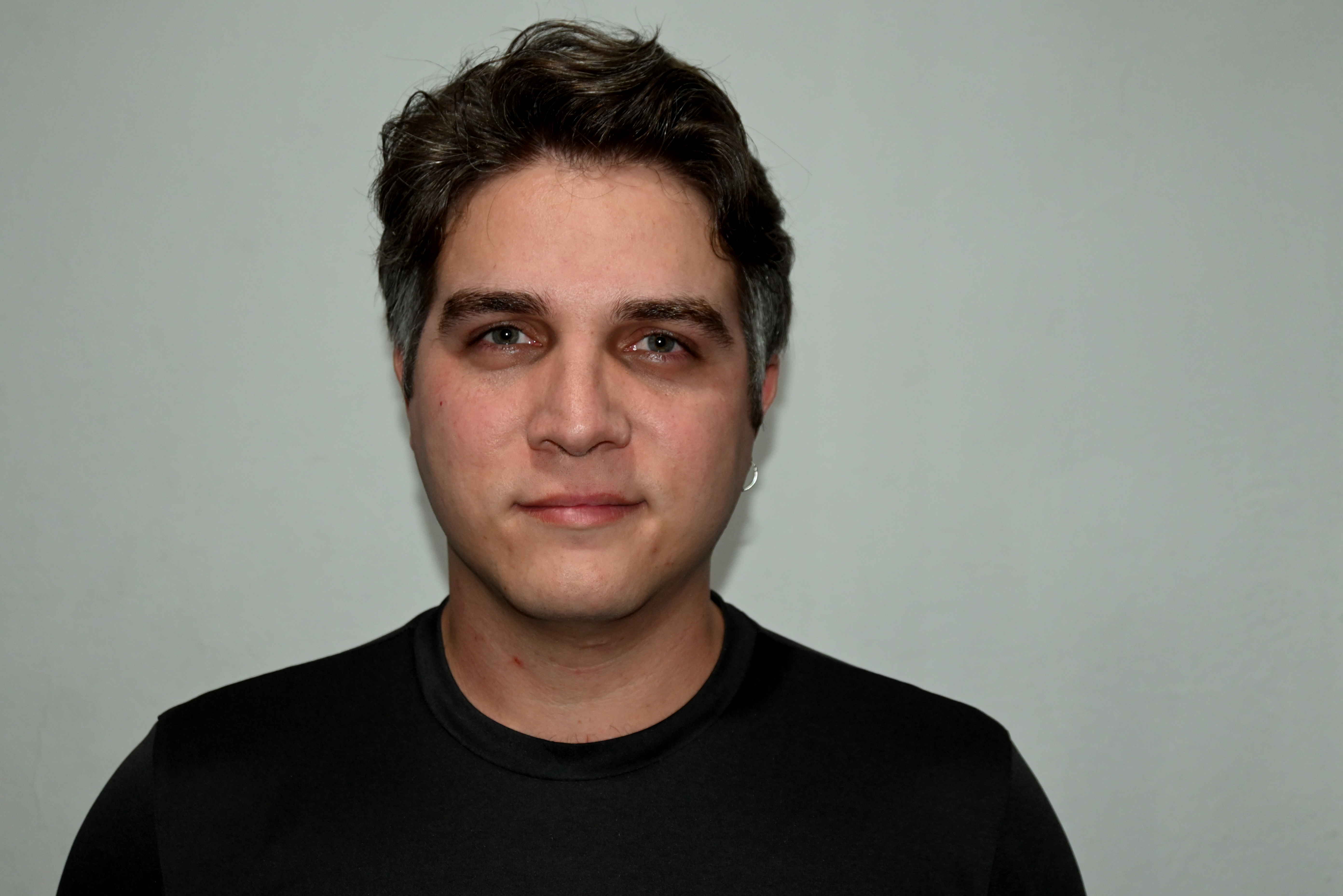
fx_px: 1819
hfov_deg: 40.5
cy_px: 448
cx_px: 672
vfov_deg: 27.7
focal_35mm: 49
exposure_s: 1/60
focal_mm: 32.5
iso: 1100
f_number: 5
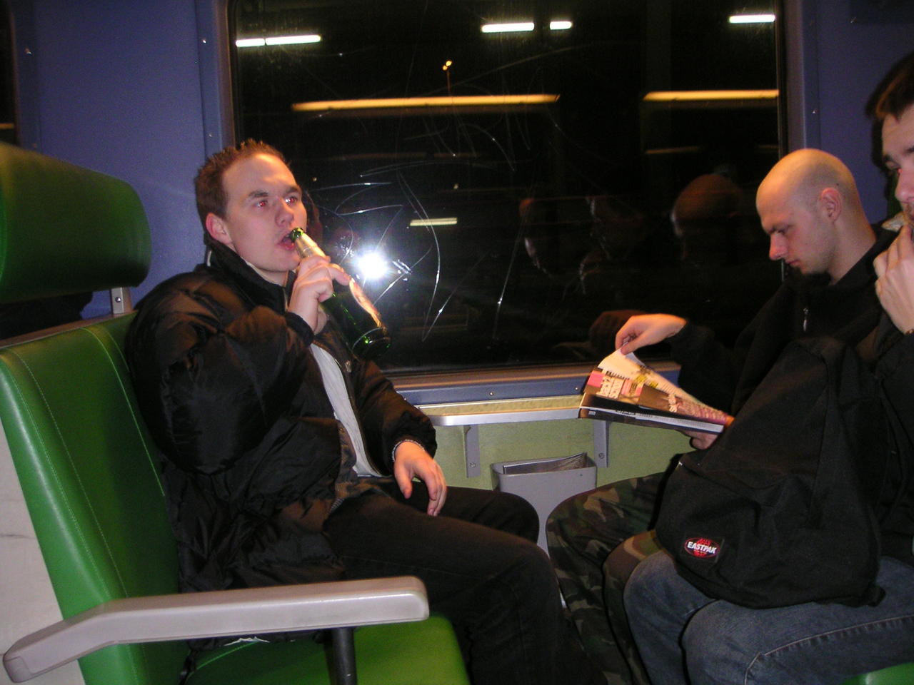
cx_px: 457
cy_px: 342
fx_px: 1003
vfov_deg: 37.7
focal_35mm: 38
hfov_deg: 49.0
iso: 160
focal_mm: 6
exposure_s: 1/45
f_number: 2.8
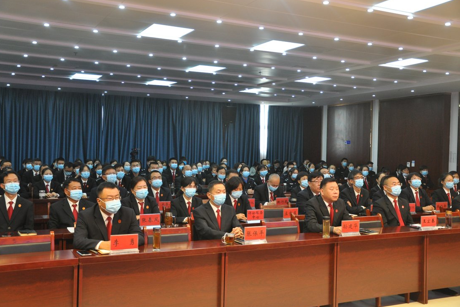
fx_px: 492
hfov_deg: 50.1
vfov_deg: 34.6
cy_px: 153
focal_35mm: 39
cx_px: 225
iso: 800
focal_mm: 25
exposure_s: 1/60
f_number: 4
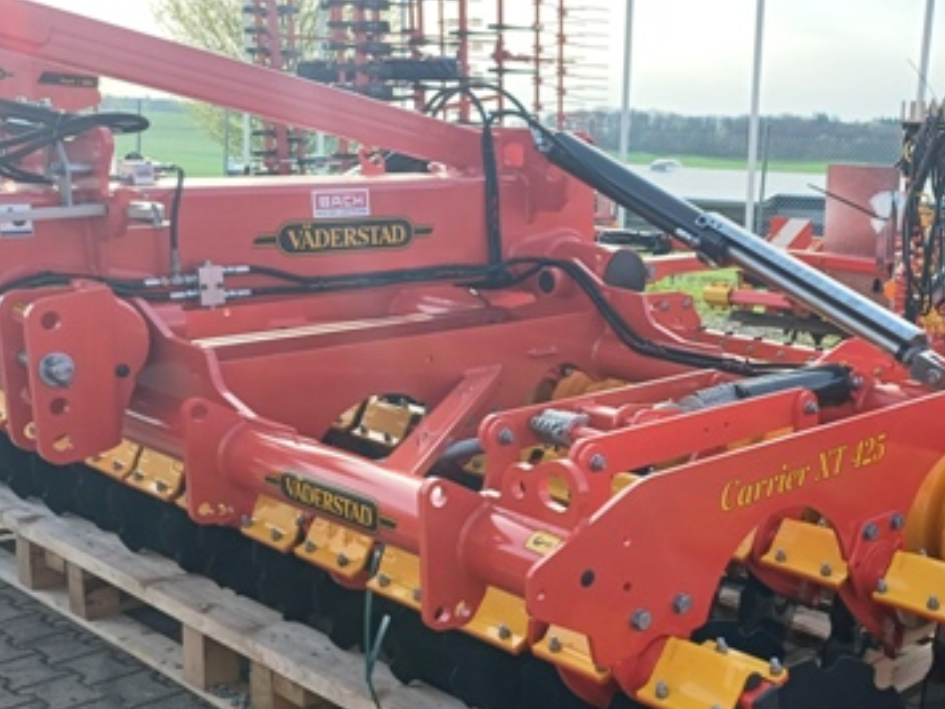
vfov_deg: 31.9
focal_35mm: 45
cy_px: 467
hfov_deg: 41.5
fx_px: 1228
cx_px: 629
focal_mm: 4.65
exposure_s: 1/271
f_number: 1.8
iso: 50
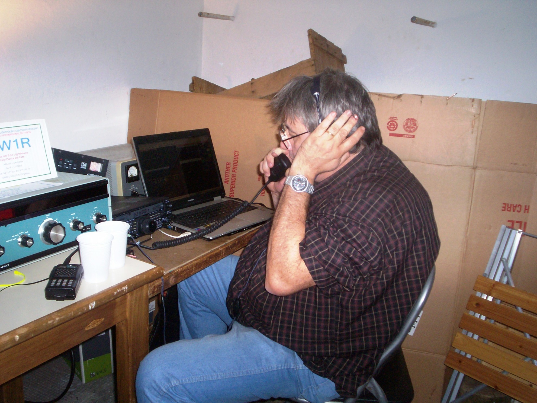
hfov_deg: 51.4
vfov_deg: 39.7
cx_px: 268
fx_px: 559
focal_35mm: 36
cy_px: 202
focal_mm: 5.9
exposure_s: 1/64
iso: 140
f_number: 4.5
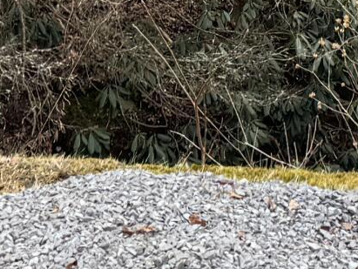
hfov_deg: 11.2
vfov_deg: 7.8
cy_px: -406
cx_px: 370
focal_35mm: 175
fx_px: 1811
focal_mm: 6.76
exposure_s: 1/163
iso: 80
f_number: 1.78
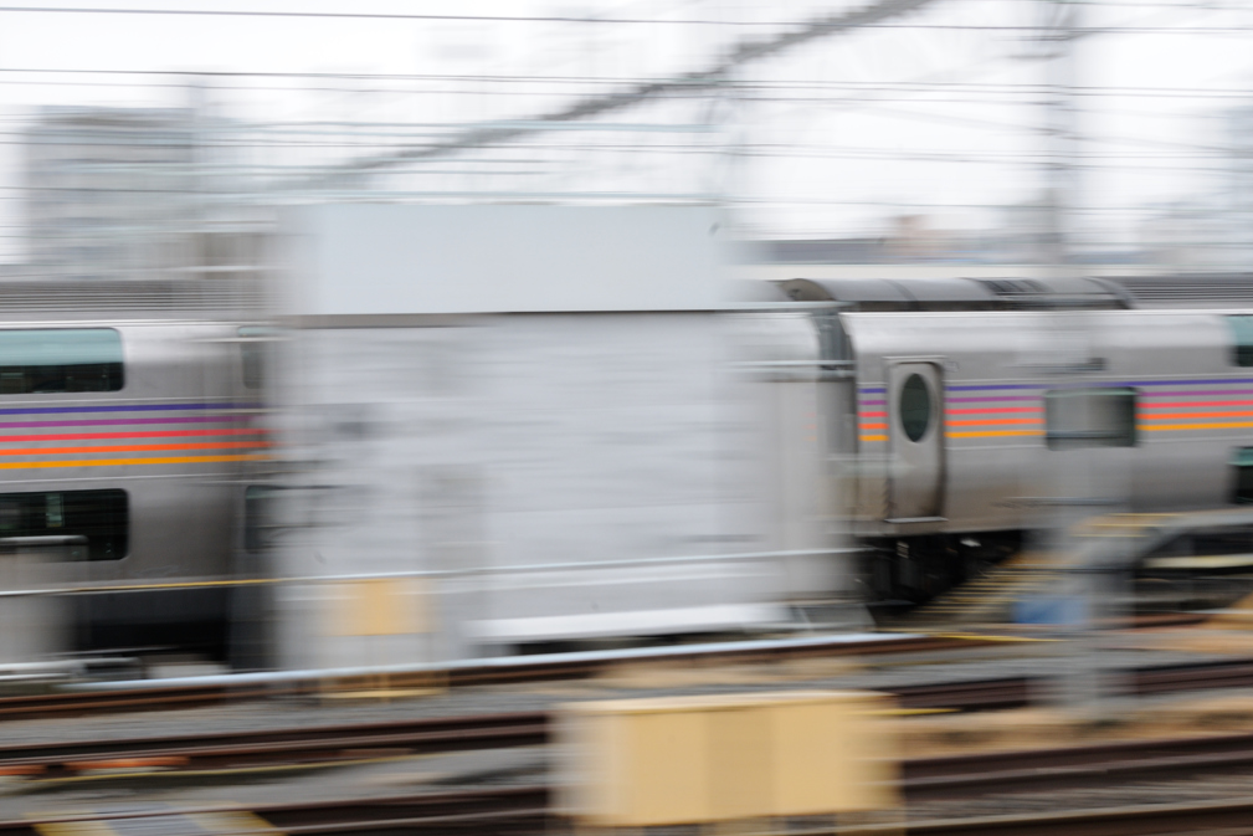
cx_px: 626
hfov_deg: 26.6
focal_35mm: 76
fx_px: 2645
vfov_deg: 18.0
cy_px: 419
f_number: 22
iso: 200
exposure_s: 1/6
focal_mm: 50
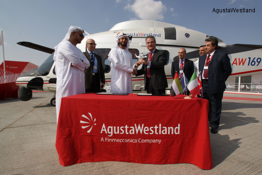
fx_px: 120
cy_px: 88
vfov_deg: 72.2
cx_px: 131
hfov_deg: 94.9
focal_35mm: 16
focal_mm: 11
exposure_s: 1/250
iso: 100
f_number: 10
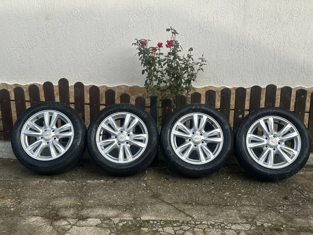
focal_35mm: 48
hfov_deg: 39.7
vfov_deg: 30.3
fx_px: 434
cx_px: 156
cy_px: 118
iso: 64
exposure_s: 1/2028
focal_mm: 6.86
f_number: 1.78
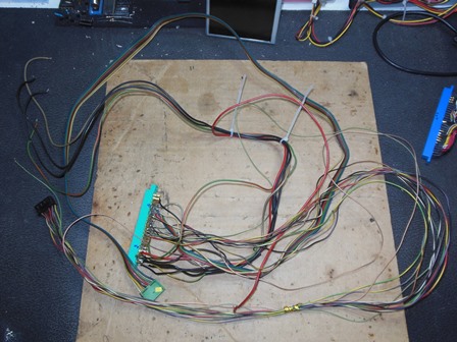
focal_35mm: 29
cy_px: 171
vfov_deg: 48.2
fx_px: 383
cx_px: 228
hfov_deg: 61.7
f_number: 3.3
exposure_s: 1/30
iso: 125
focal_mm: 5.2
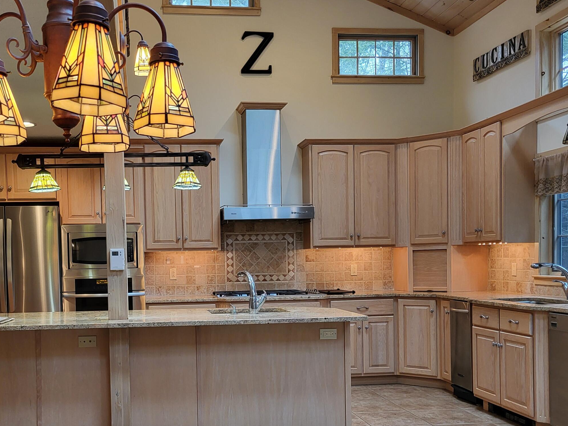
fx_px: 640
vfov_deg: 36.4
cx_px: 218
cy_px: 285
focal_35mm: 39
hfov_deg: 47.5
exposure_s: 1/60
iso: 160
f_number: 1.8
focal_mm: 5.4
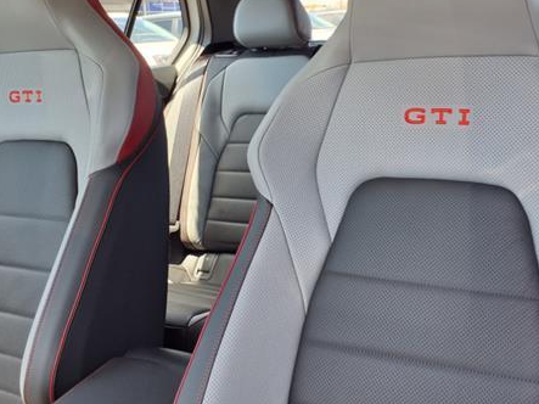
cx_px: 288
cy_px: 124
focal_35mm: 39
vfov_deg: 36.3
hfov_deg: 47.8
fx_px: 607
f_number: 1.9
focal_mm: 3.58
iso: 40
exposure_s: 1/182
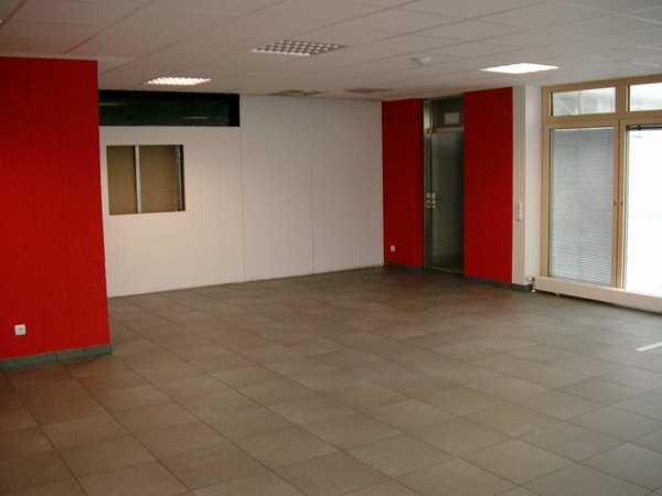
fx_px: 708
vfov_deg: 38.7
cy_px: 248
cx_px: 331
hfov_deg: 50.1
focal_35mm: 37
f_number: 2.6
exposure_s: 1/80
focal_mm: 7.6
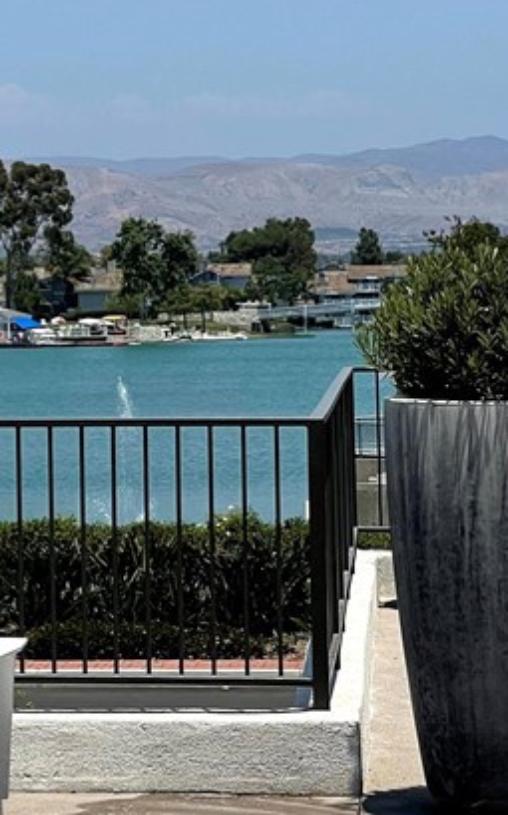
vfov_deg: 12.2
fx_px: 3772
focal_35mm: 170
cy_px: 100
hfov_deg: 7.6
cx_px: -143
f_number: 2.2
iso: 20
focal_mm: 7.5
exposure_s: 1/1876
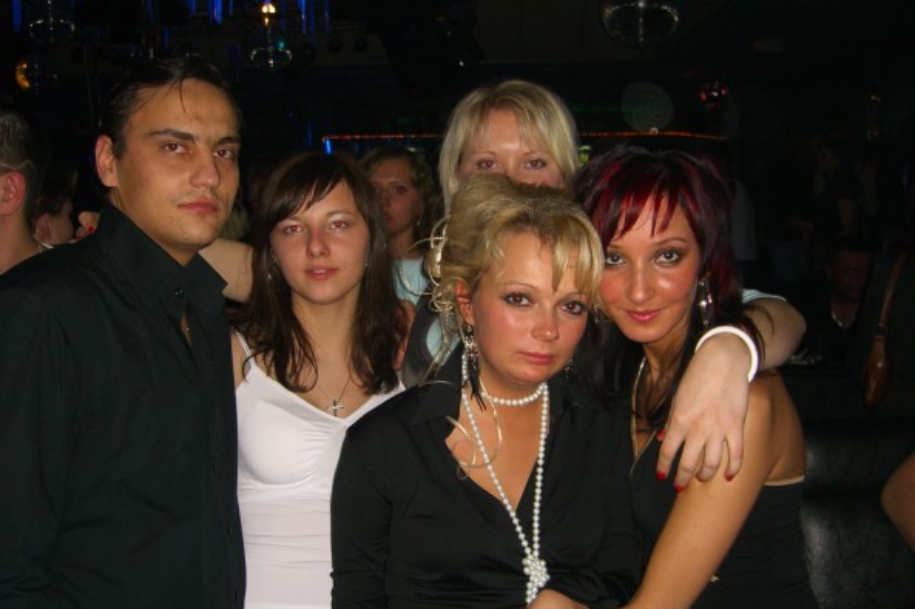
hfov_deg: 48.5
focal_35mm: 40
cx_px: 460
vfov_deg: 33.3
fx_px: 1016
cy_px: 342
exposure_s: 1/60
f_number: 2.8
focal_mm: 7.9
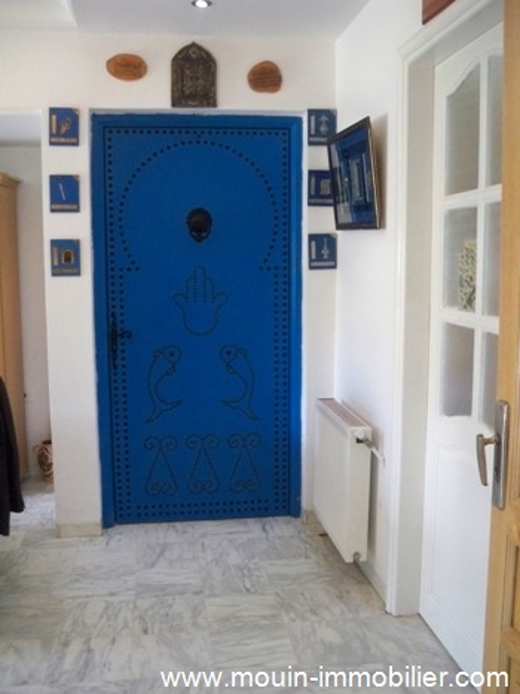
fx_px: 701
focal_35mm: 35
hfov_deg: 40.7
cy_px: 347
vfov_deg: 52.6
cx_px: 260
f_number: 3.1
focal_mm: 6.3
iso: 800
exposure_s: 1/60
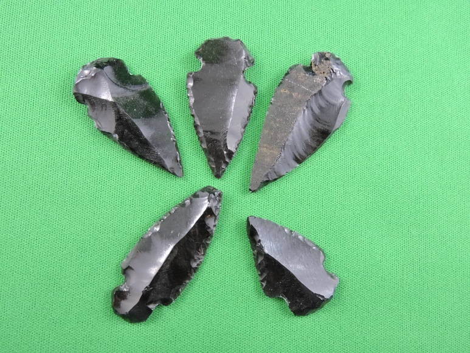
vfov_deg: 43.0
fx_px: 448
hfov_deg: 55.3
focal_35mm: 33
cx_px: 235
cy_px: 176
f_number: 3.6
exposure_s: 1/100
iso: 800
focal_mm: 5.9
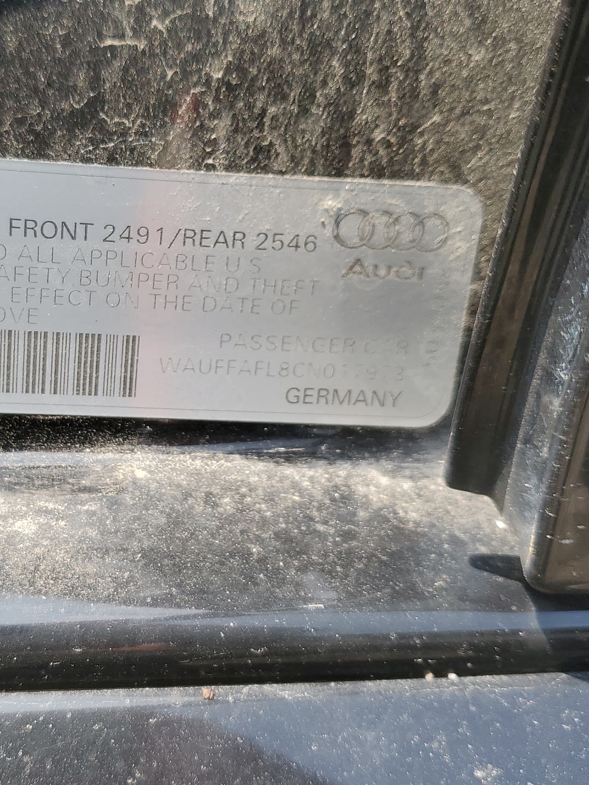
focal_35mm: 43
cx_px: 139
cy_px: 396
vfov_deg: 43.9
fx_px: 976
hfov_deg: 32.9
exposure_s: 1/714
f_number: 1.5
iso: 50
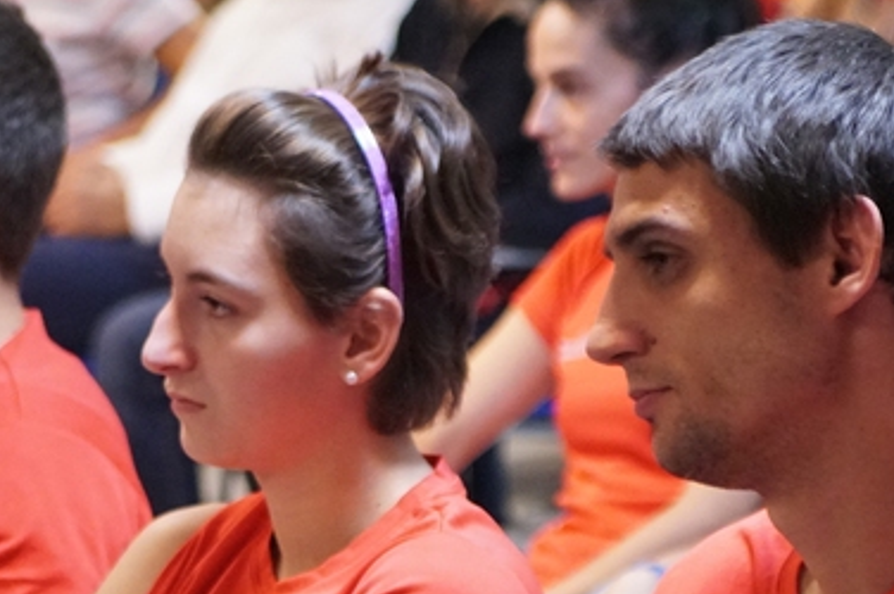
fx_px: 5061
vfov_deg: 6.7
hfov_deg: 10.1
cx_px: 295
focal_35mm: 204
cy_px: 544
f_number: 2.8
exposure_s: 1/160
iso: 6400
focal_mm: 64
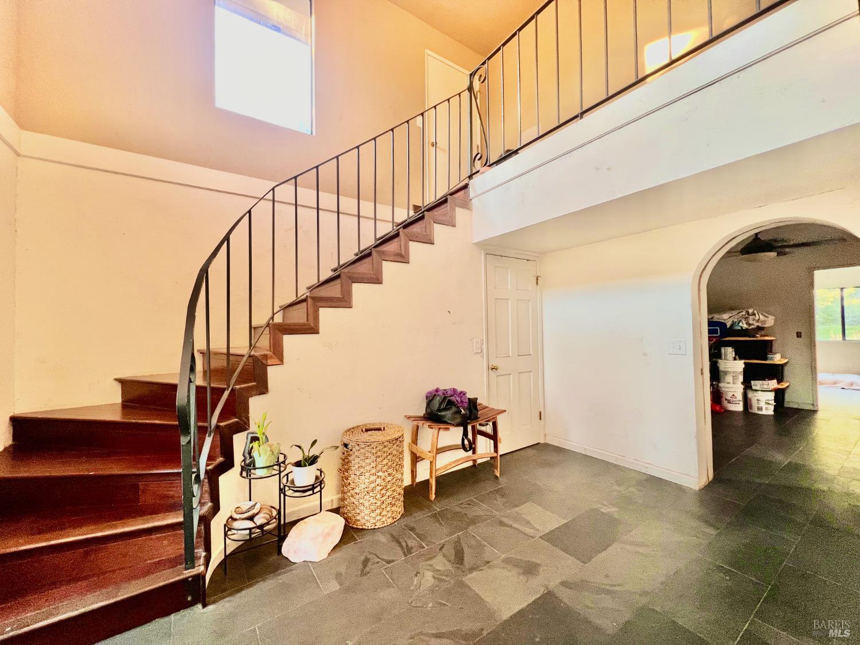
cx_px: 430
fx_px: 323
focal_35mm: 13
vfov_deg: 89.9
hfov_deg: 106.2
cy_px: 322
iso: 200
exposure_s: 1/60
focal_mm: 1.57
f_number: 1.8
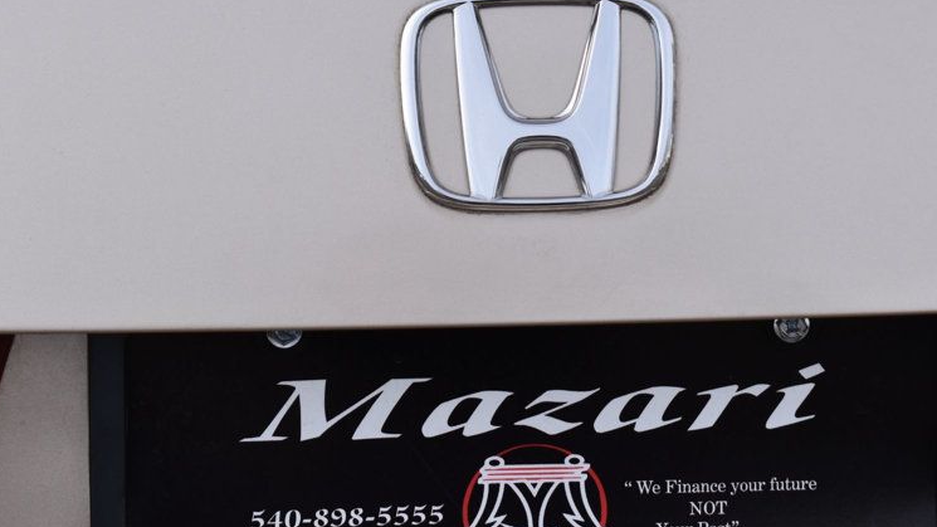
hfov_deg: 18.0
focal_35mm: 119
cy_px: 155
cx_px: 575
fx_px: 2950
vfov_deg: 10.2
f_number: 7.1
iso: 200
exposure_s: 1/320
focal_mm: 55
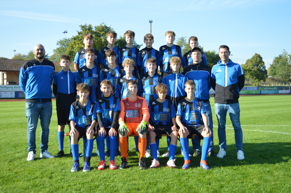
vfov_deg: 31.8
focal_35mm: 42
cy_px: 96
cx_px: 146
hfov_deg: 46.4
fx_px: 339
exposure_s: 1/1000
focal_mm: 28
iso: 400
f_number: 4.5
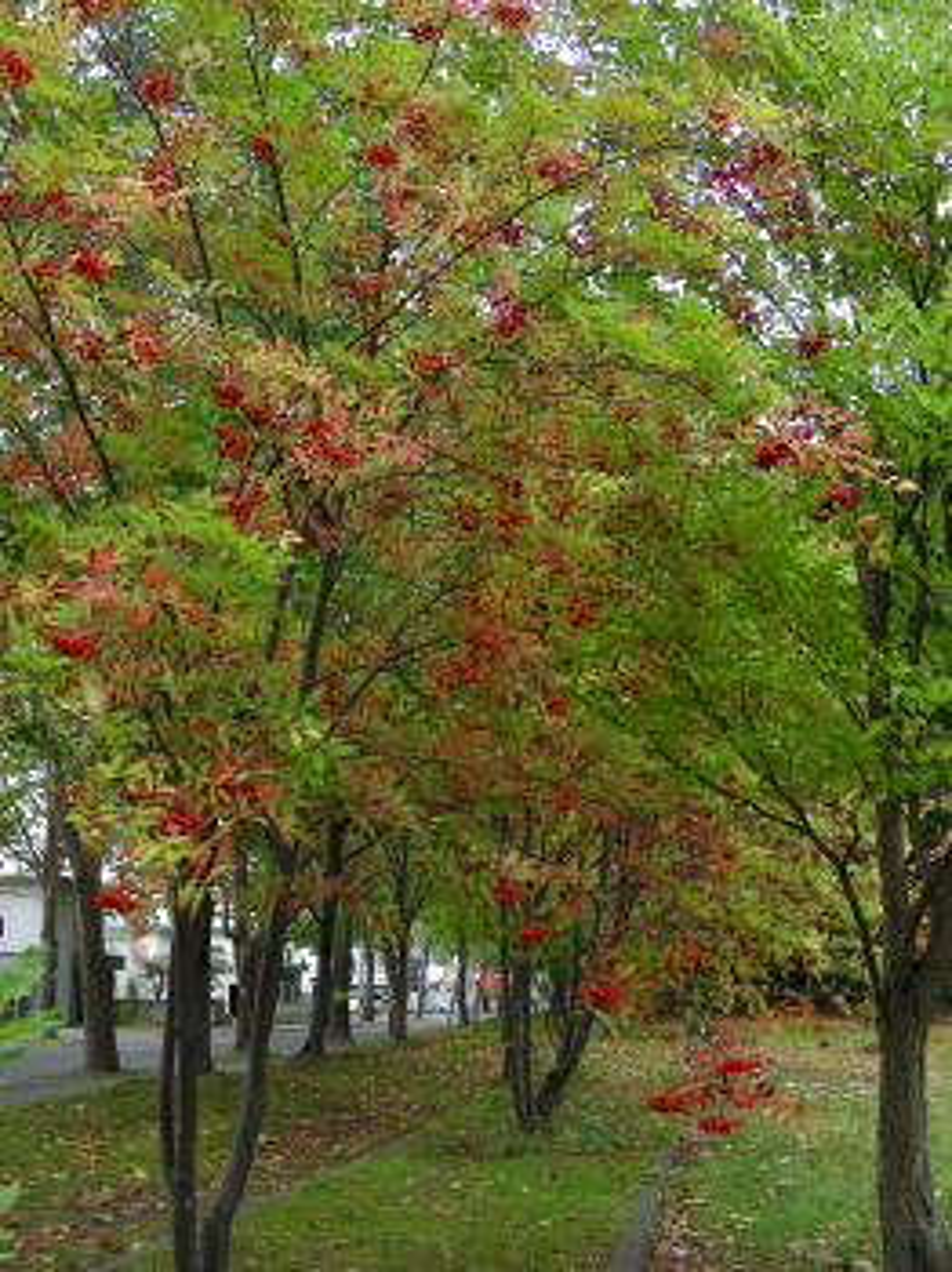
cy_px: 636
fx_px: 1395
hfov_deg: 37.7
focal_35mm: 38
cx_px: 476
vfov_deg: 49.0
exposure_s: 1/46
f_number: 3.5
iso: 50
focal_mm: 6.3
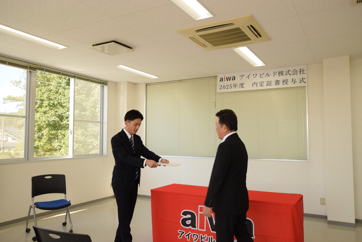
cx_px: 181
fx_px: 302
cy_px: 121
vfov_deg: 43.6
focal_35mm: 30
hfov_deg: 61.9
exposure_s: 1/250
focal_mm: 20
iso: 640
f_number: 8
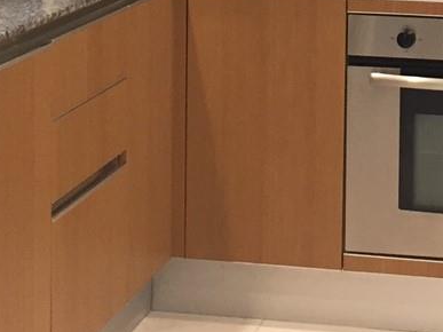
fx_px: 1535
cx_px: 389
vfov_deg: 12.0
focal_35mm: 120
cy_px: -94
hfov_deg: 16.2
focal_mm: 4.15
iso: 125
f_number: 2.2
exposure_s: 1/30
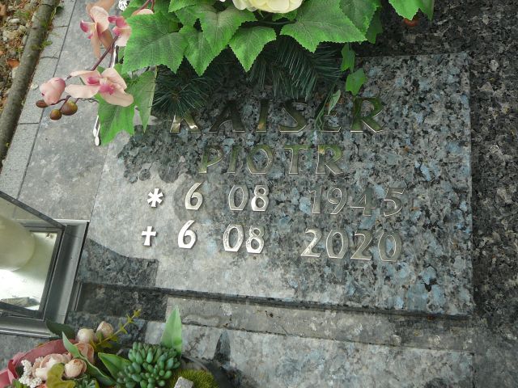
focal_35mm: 35
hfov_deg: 52.6
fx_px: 524
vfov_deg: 40.7
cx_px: 259
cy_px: 194
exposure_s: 1/640
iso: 80
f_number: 2.8
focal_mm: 5.2
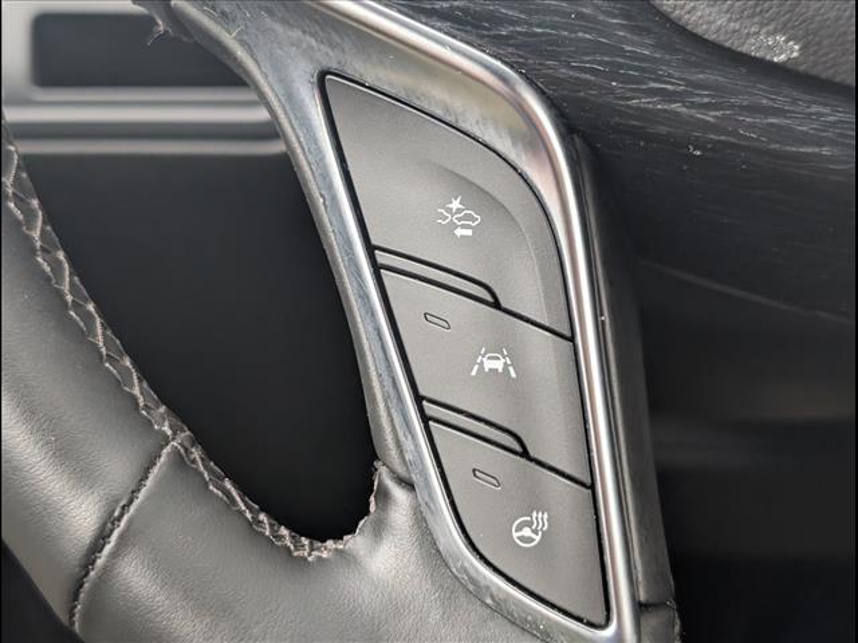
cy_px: 322
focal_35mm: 49
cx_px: 429
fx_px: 1215
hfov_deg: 38.9
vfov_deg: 29.7
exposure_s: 1/909
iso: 513
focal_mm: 6.9
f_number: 1.68
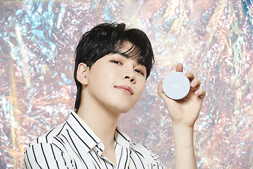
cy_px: 84
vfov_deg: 10.2
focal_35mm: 135
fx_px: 949
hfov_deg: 15.2
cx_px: 126
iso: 64
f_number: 5.6
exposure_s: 1/125
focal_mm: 135
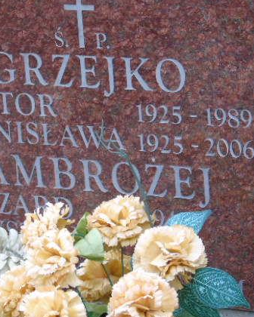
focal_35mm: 241
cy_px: 152
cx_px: 83
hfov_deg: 6.4
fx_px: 2265
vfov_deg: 8.0
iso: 320
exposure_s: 1/125
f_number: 4.9
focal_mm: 29
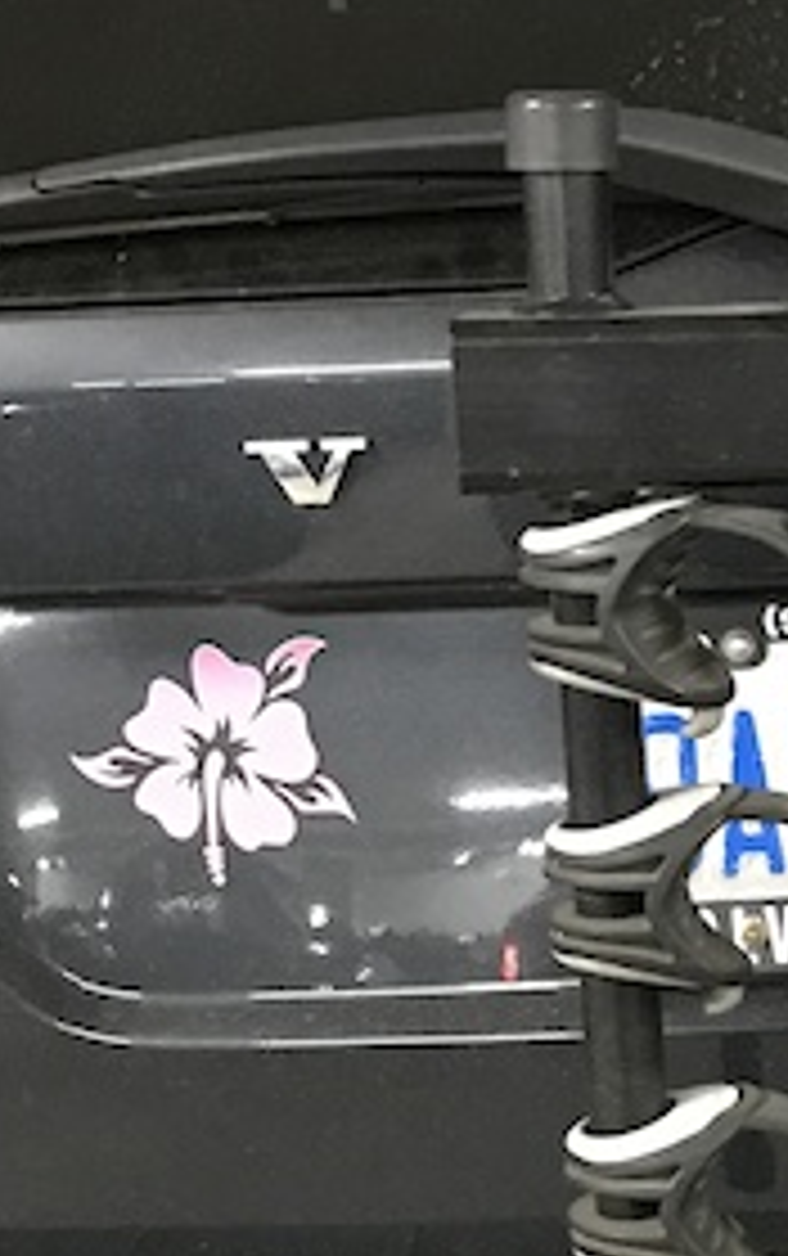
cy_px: 1026
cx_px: 941
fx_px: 2913
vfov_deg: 23.9
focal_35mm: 85
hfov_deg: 14.9
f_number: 1.8
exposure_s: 1/6
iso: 80
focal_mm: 3.99
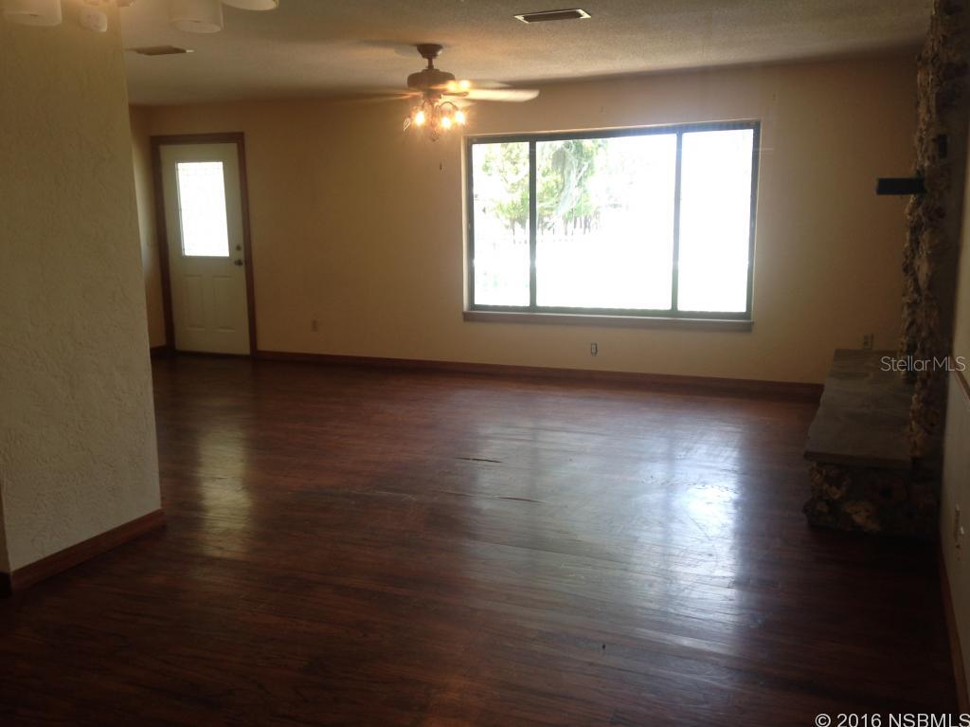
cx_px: 485
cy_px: 364
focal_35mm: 33
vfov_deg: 42.9
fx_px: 924
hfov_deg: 55.4
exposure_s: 1/40
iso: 50
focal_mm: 4.12
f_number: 2.4
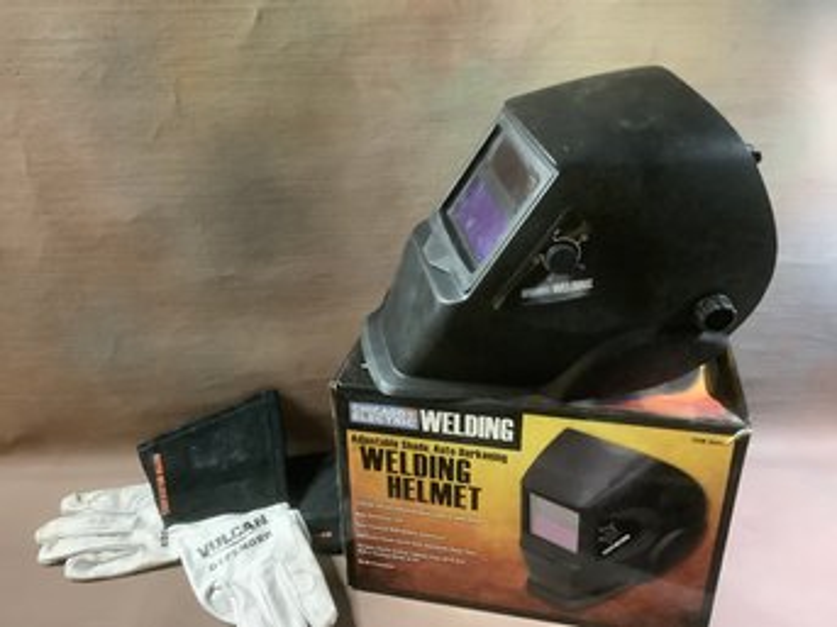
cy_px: 314
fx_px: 749
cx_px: 418
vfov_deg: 45.4
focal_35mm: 31
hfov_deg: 58.4
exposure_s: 1/20
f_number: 2.4
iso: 800
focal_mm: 3.3
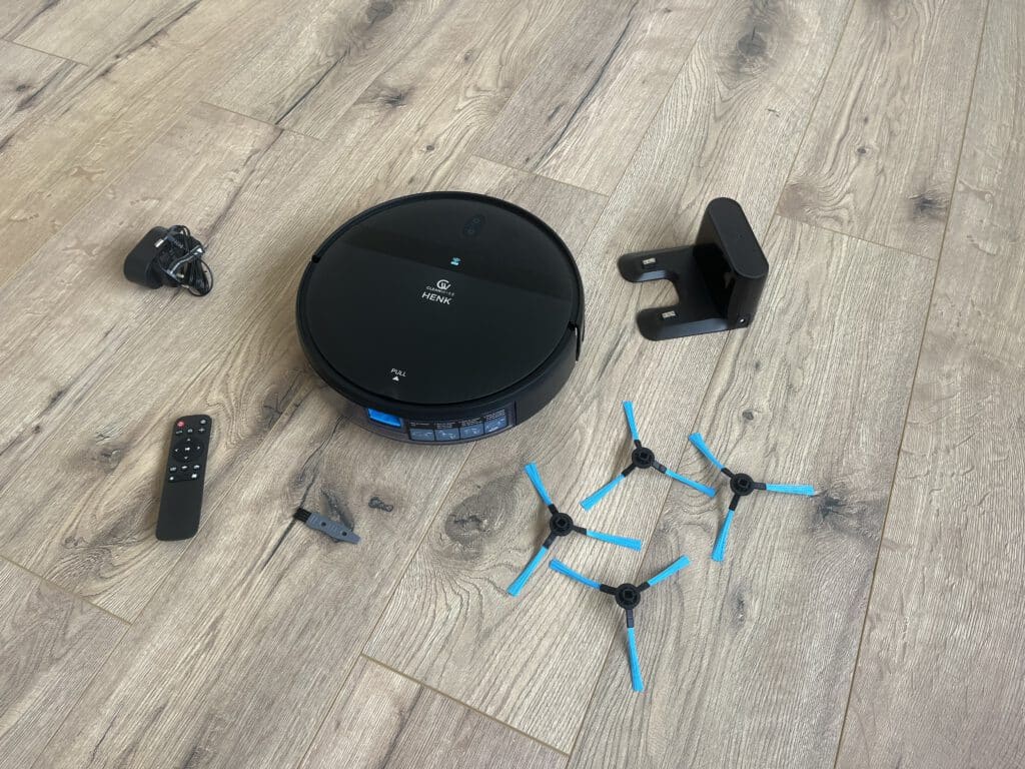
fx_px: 770
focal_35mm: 26
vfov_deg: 53.1
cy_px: 384
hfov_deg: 67.3
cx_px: 512
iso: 100
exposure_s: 1/121
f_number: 1.6
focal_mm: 5.1
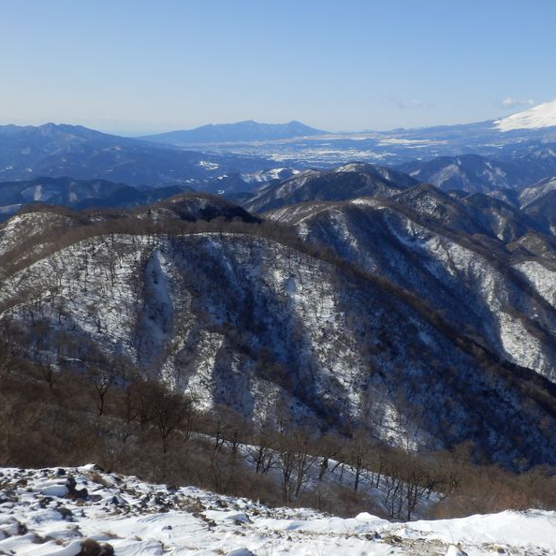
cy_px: 277
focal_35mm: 50
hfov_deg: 33.8
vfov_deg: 34.0
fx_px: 909
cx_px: 362
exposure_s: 1/160
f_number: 10.3
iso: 80
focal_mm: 7.4
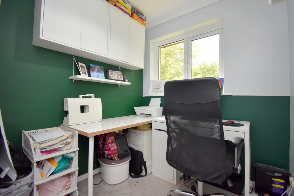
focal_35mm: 15
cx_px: 147
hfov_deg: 100.4
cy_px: 98
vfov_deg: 77.3
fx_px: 123
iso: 900
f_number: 4.5
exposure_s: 1/125
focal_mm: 10
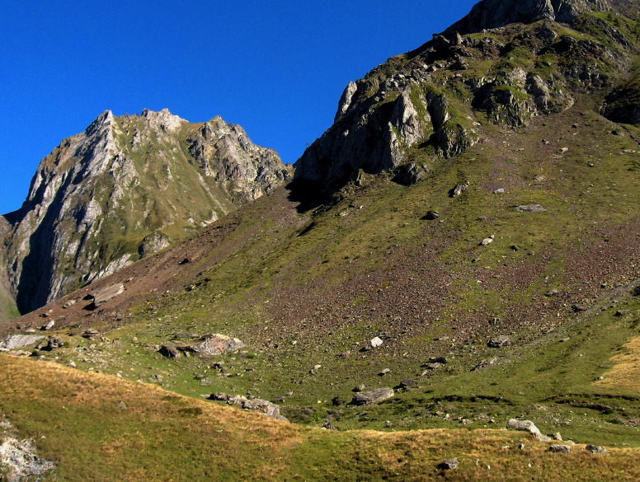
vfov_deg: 29.1
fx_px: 926
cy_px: 176
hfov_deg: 38.0
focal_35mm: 50
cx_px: 376
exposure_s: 1/356
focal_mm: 8
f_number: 4.8
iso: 100
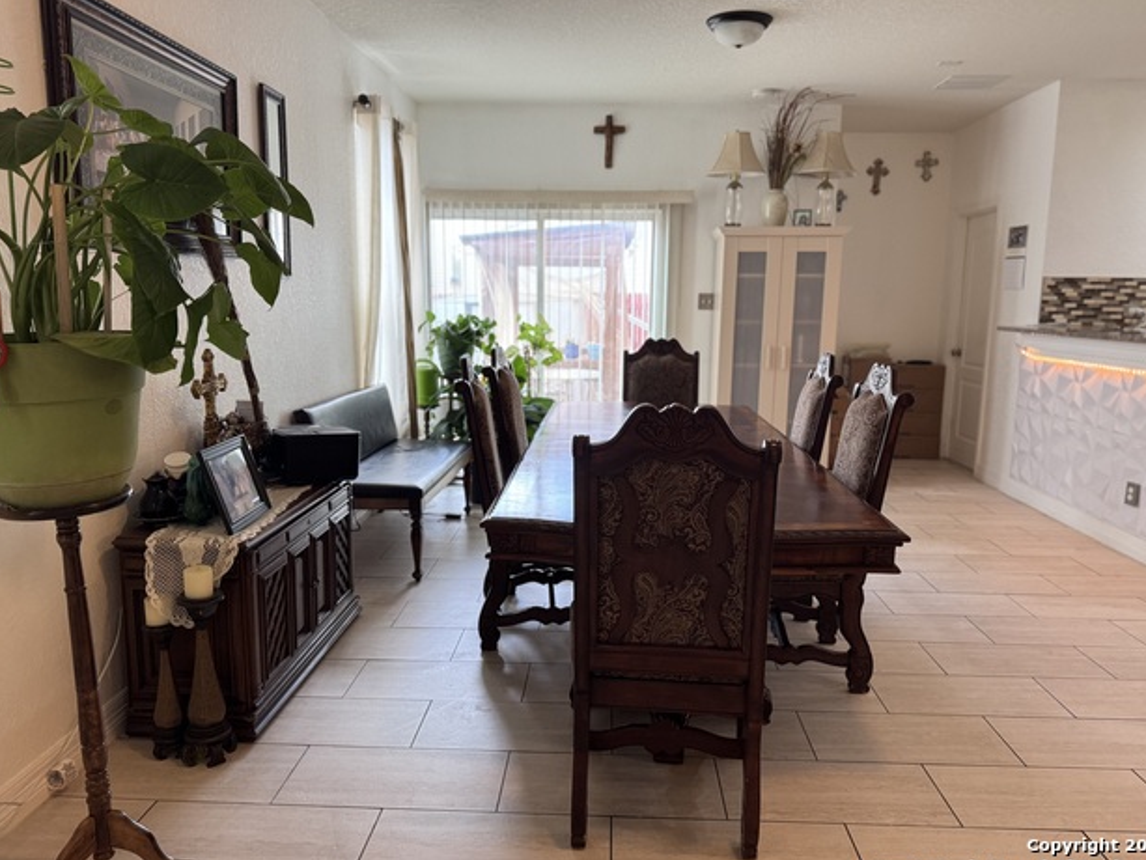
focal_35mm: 25
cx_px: 579
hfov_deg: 69.4
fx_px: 828
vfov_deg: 54.9
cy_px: 431
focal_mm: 6.76
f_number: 1.78
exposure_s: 1/120
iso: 200
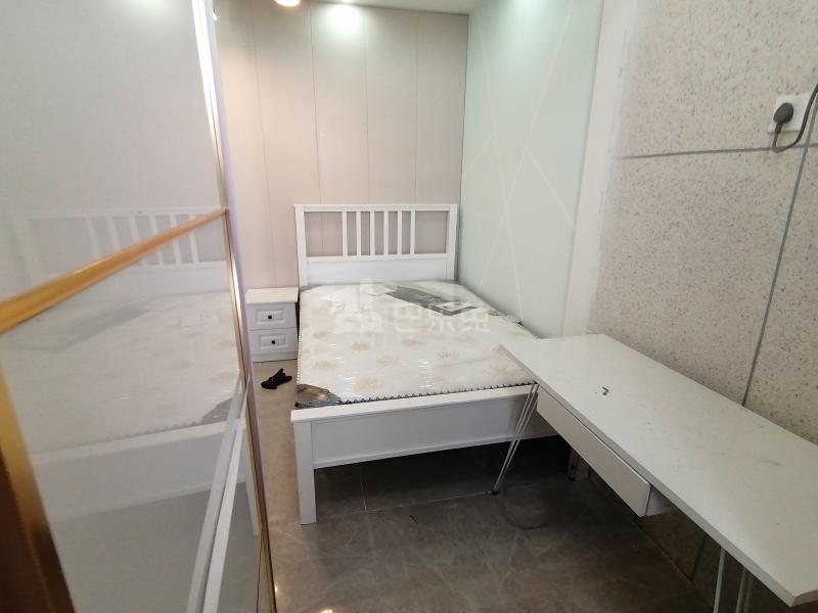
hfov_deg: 91.0
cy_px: 306
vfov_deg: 74.7
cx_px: 409
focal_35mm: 17
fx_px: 402
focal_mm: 1.78
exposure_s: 1/33.3
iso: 100
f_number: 2.4
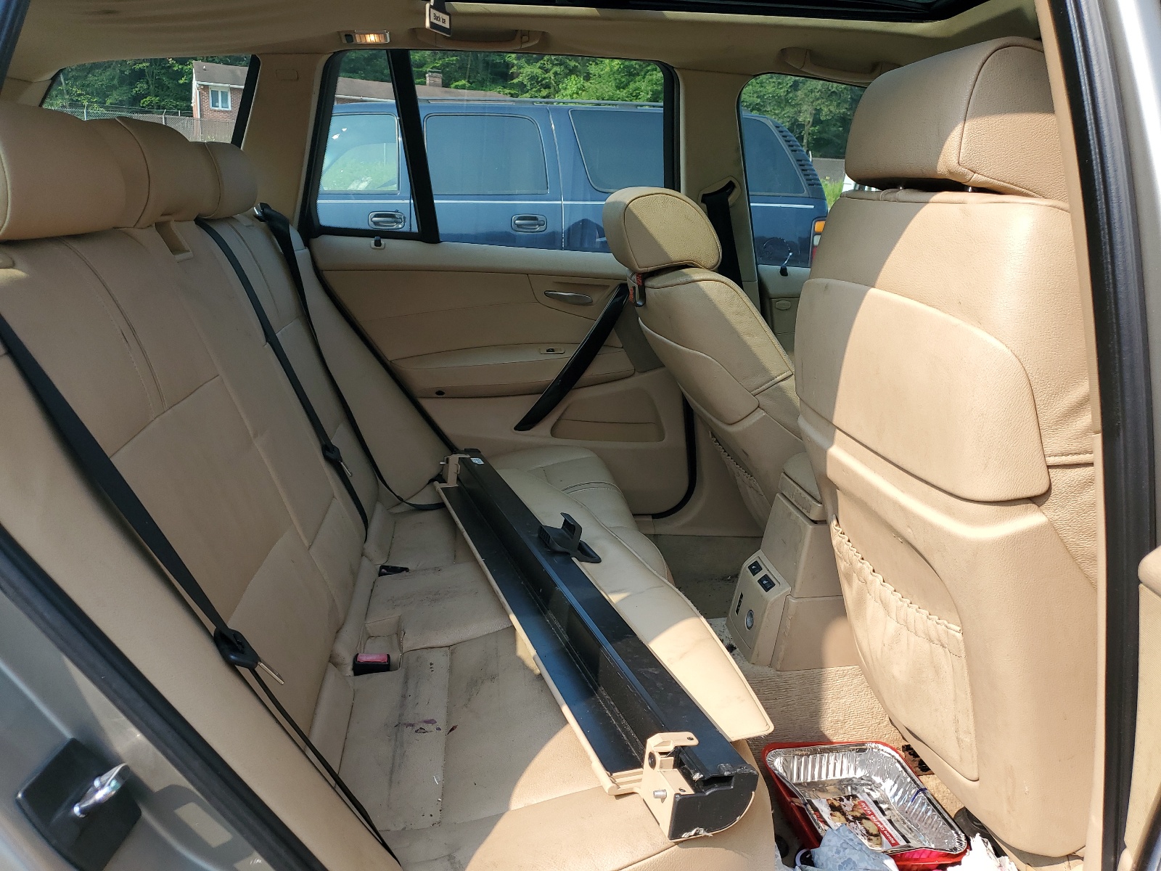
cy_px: 436
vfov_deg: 53.1
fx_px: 872
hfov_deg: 67.3
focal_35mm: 26
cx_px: 580
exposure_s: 1/1111
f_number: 1.5
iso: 50
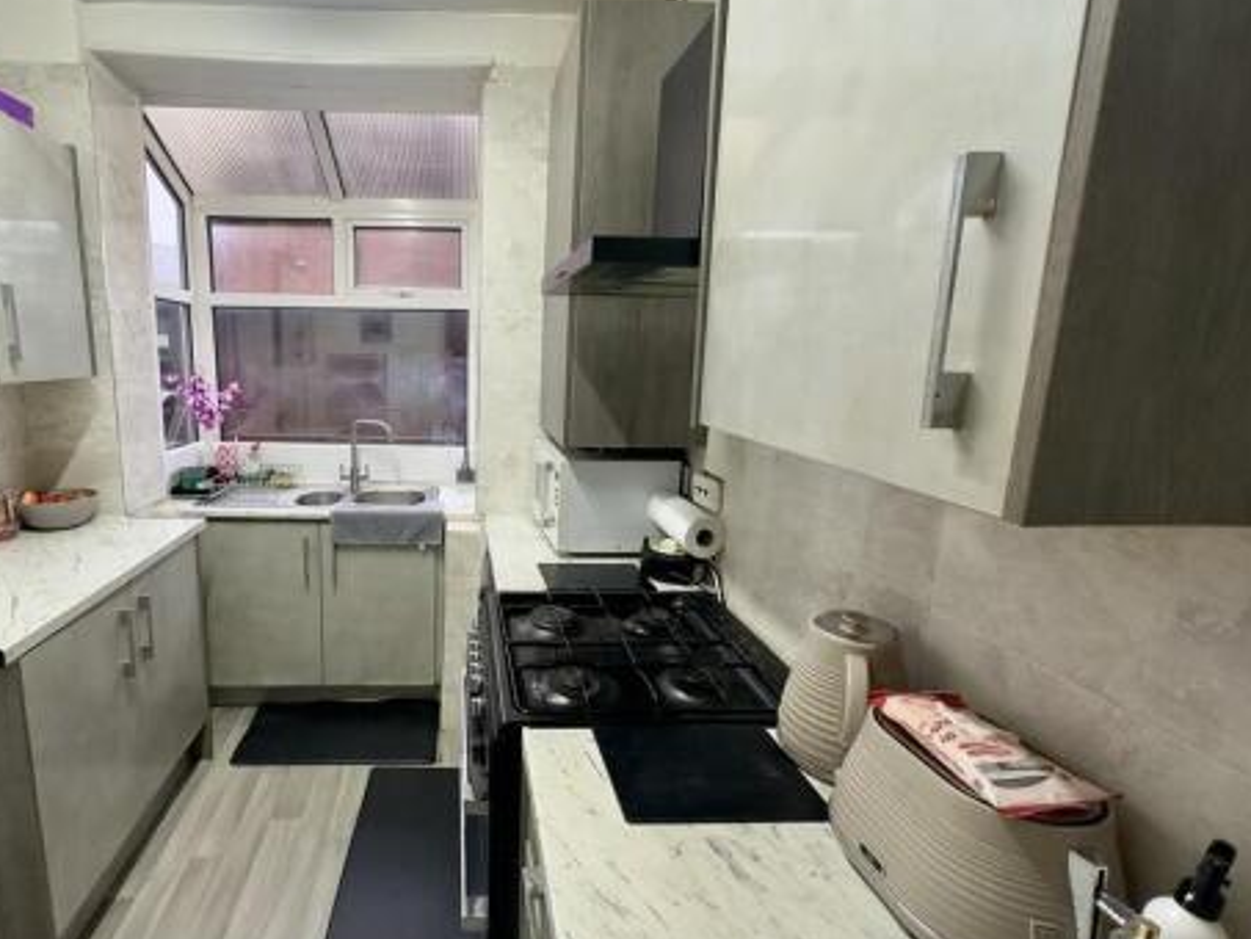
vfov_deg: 71.6
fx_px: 651
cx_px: 476
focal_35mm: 18
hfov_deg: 86.2
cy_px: 471
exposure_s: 1/100
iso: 250
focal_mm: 2.22
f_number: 2.2
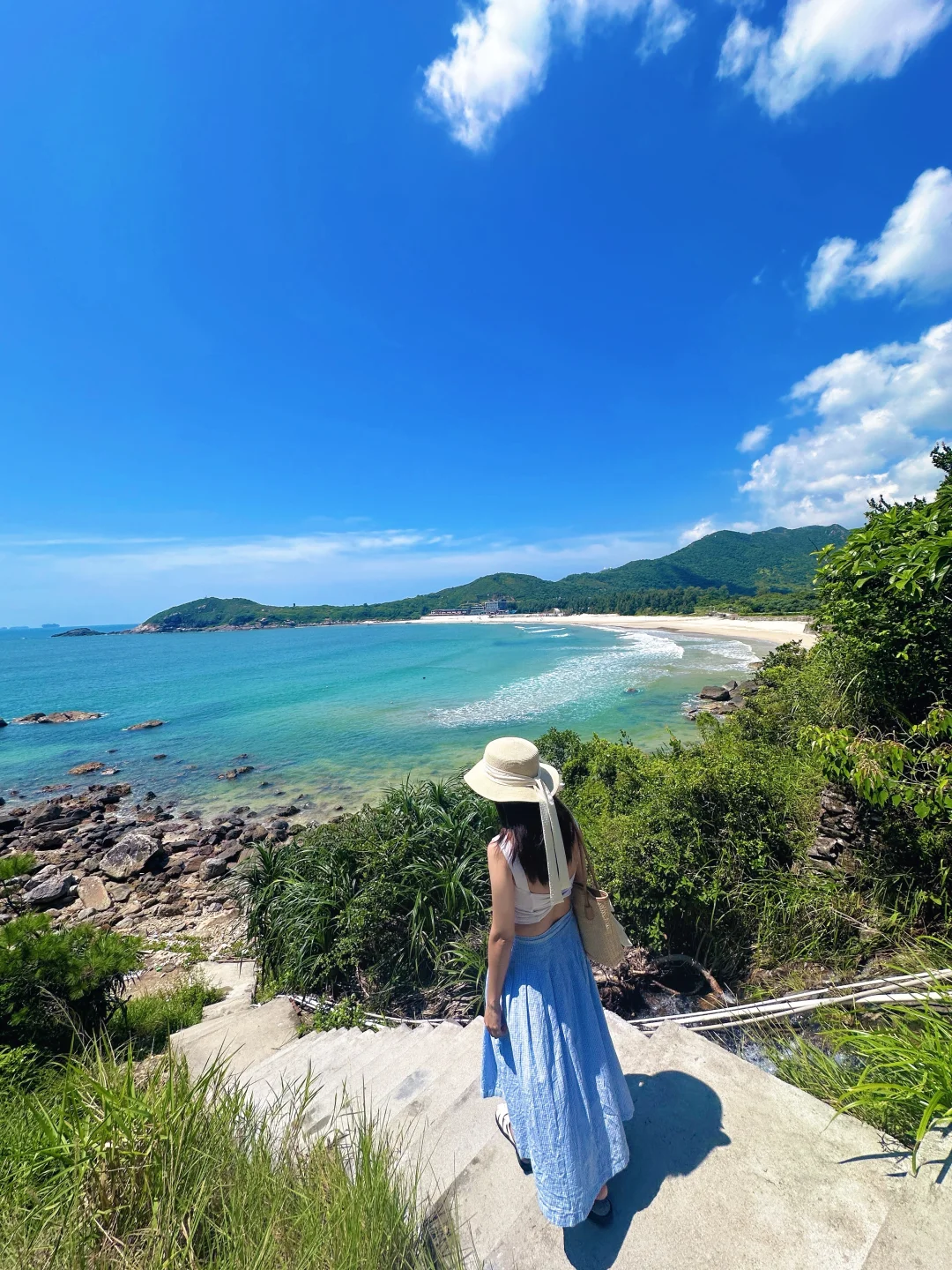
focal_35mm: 14
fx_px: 513
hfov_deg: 85.7
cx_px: 476
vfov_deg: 102.1
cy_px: 635
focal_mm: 2.22
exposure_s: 1/2564
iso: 40
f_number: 2.2
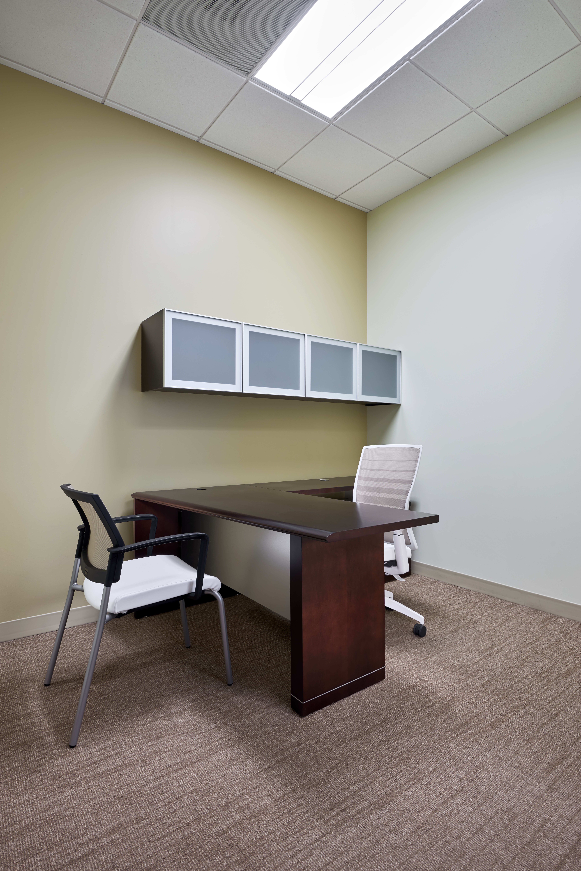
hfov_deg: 64.6
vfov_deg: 86.9
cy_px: 436
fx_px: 460
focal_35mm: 19
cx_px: 290
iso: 100
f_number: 11
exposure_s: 2
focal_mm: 19
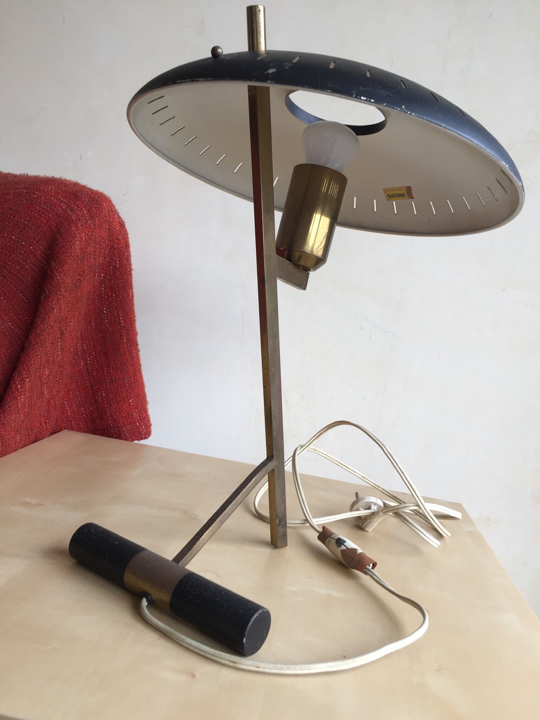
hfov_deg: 48.2
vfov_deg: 61.7
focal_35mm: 29
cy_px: 360
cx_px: 270
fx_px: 603
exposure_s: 1/50
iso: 32
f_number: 2.2
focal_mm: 4.15
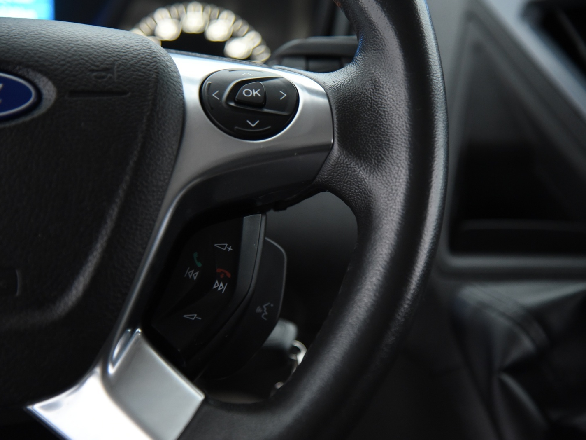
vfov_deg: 15.7
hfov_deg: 20.9
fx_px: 1591
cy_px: 221
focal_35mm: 94
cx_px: 285
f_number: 4
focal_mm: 86
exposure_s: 1/20
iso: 4000
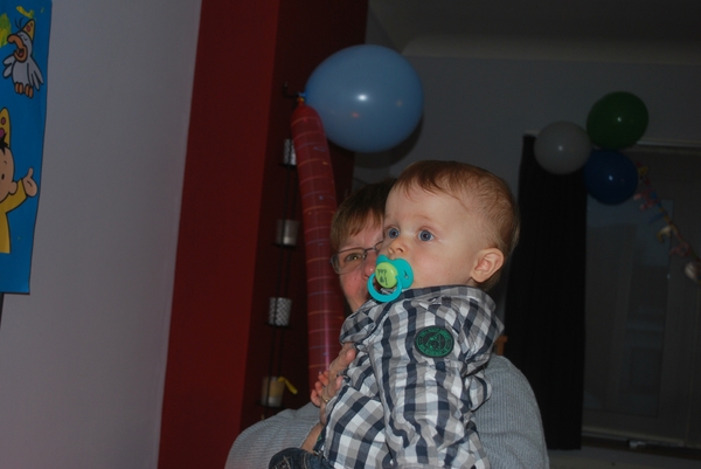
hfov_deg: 46.4
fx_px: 818
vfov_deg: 31.9
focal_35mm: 42
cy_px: 234
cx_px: 350
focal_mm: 28
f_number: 4.5
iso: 200
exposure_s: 1/60
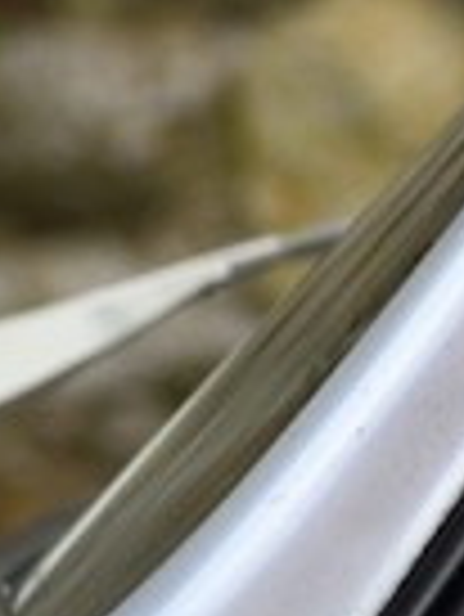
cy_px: -126
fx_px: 12438
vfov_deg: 2.8
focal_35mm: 697
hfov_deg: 2.0
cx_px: 3514
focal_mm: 62
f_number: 7.1
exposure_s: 1/250
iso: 200
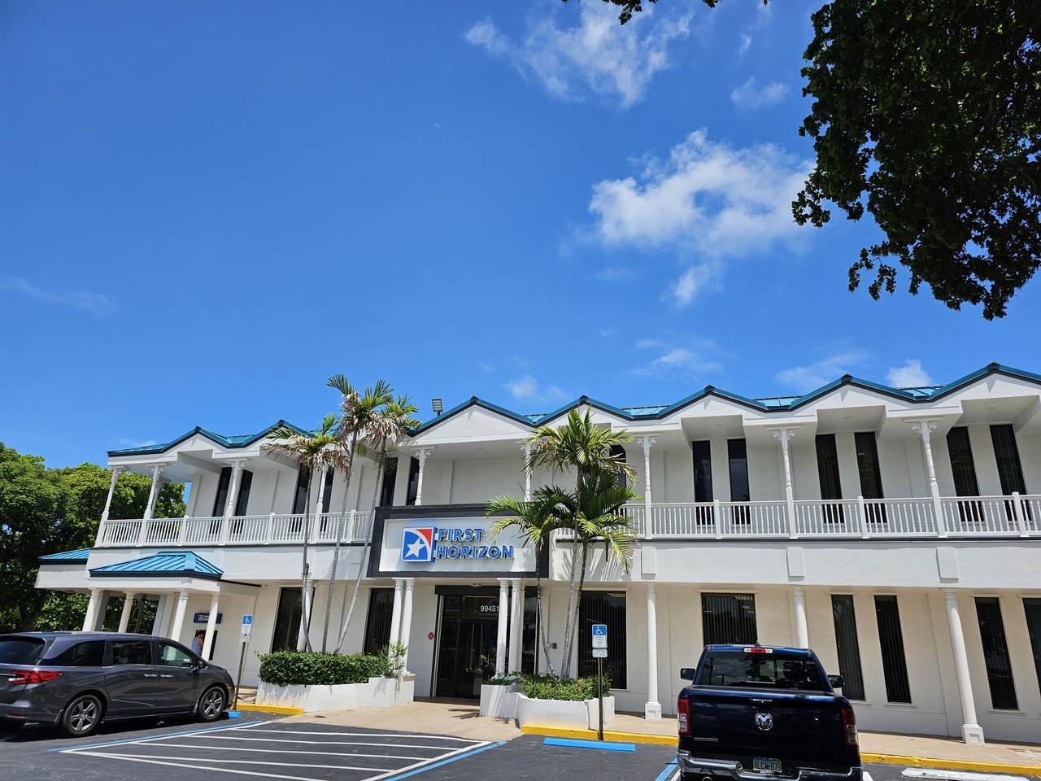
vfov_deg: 58.9
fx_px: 692
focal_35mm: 23
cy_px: 390
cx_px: 520
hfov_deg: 73.9
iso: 10
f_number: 1.7
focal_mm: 6.3
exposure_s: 1/914
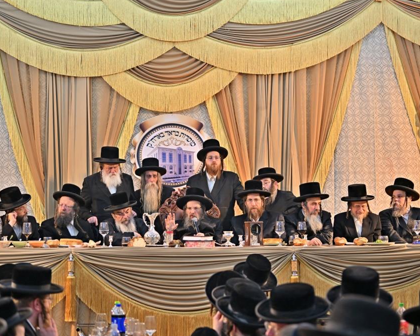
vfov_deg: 19.2
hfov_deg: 23.8
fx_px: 995
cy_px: 168
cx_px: 189
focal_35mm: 80
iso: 500
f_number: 2.8
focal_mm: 70
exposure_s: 1/250
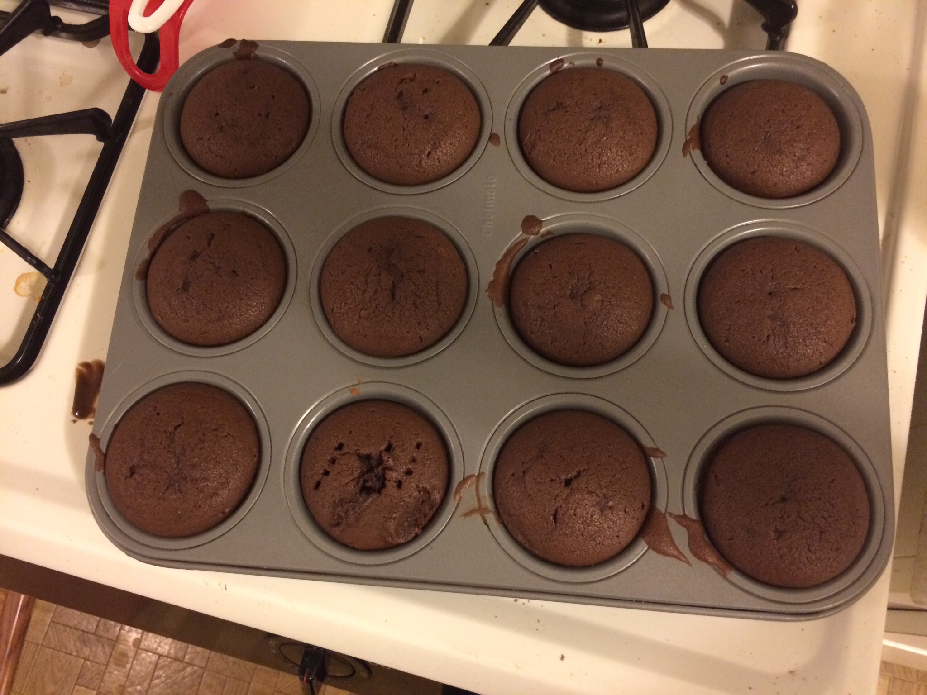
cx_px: 464
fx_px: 777
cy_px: 348
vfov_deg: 48.2
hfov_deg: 61.7
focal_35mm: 29
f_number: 2.2
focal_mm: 4.15
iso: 320
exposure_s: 1/17
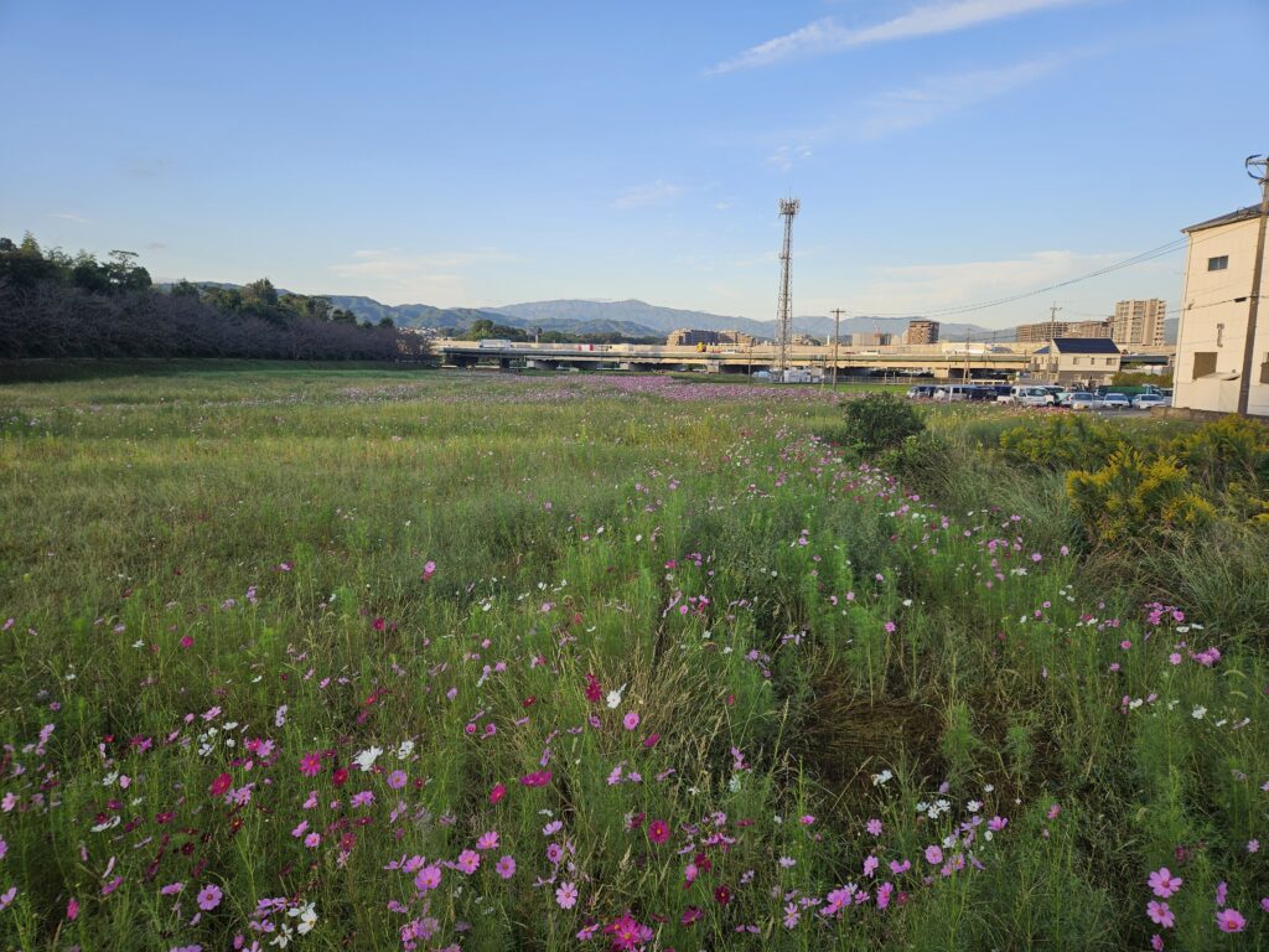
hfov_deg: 73.9
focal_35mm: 23
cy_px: 476
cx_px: 634
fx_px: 843
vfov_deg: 58.9
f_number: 1.8
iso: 25
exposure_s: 1/470
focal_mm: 5.4
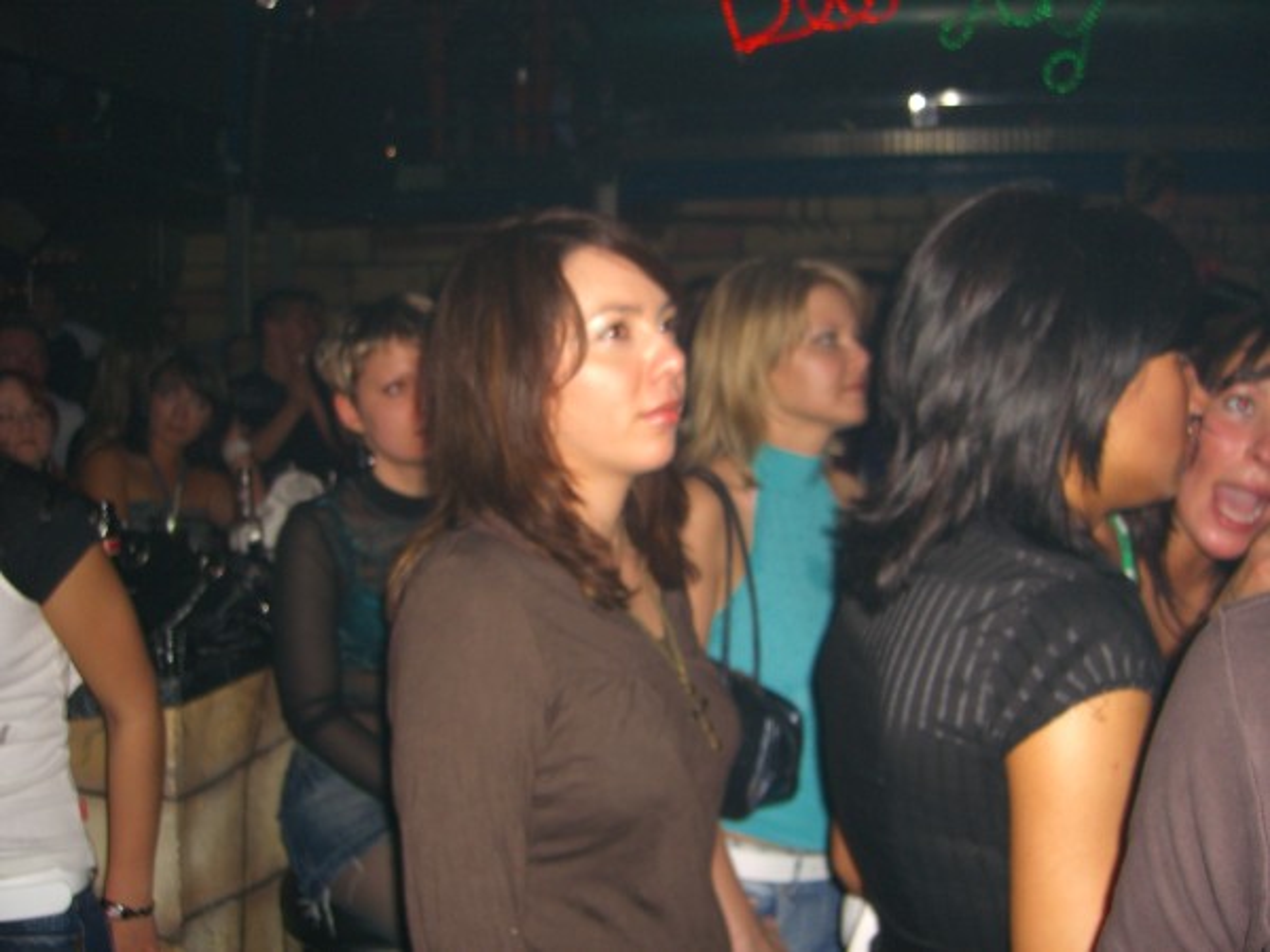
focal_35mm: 38
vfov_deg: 37.7
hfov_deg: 49.0
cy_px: 476
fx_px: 1394
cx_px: 635
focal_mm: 7.9
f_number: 2.8
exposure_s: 1/60
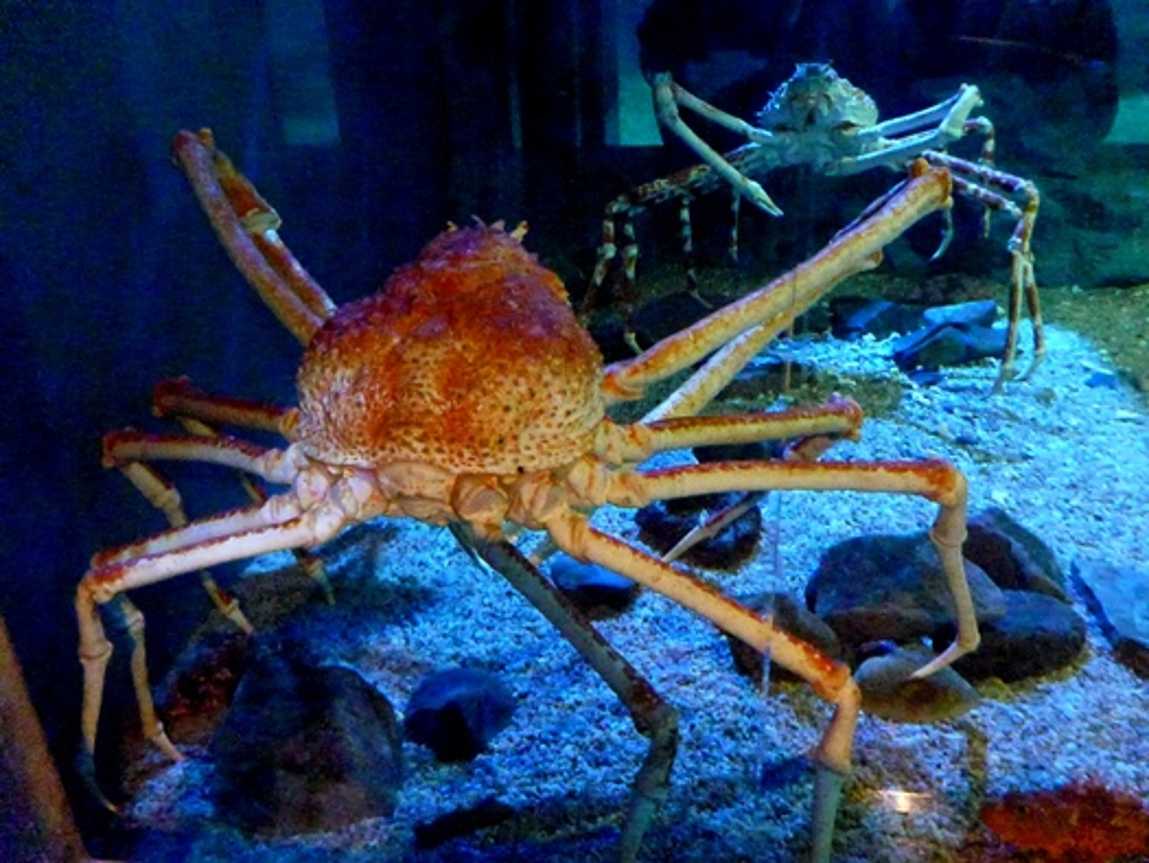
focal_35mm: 28
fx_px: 930
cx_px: 574
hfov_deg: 63.4
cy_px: 432
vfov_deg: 49.8
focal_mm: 4.9
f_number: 3.3
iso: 6400
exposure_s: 1/4
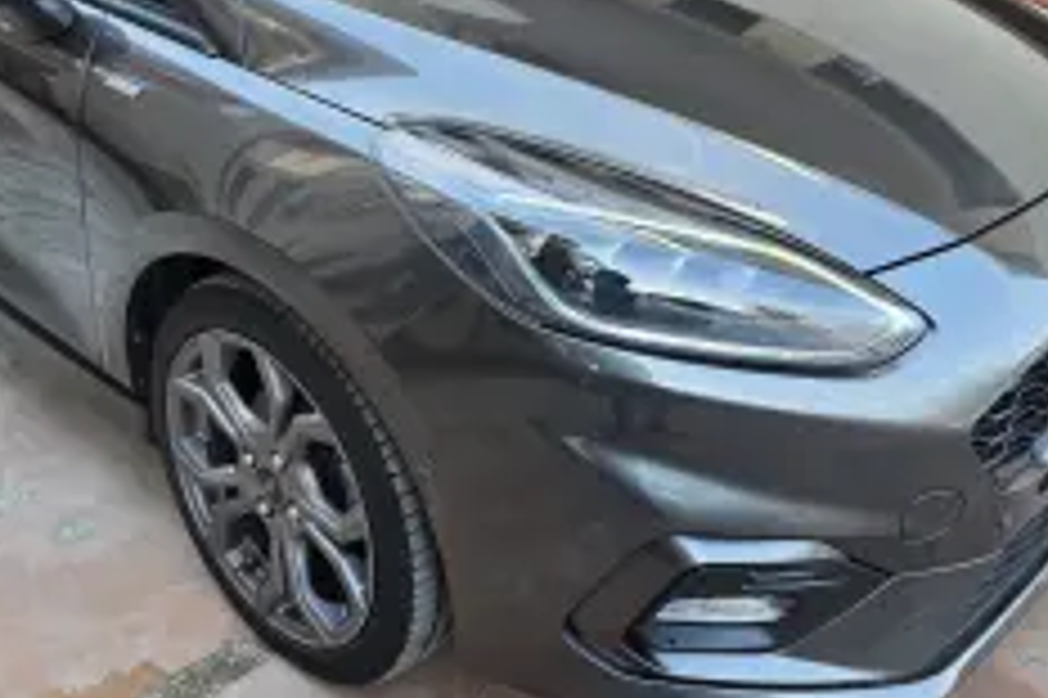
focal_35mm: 37
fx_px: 1076
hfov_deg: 51.7
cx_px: 436
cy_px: 230
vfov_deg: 35.5
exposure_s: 1/51
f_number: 1.7
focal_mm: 6.3
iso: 16
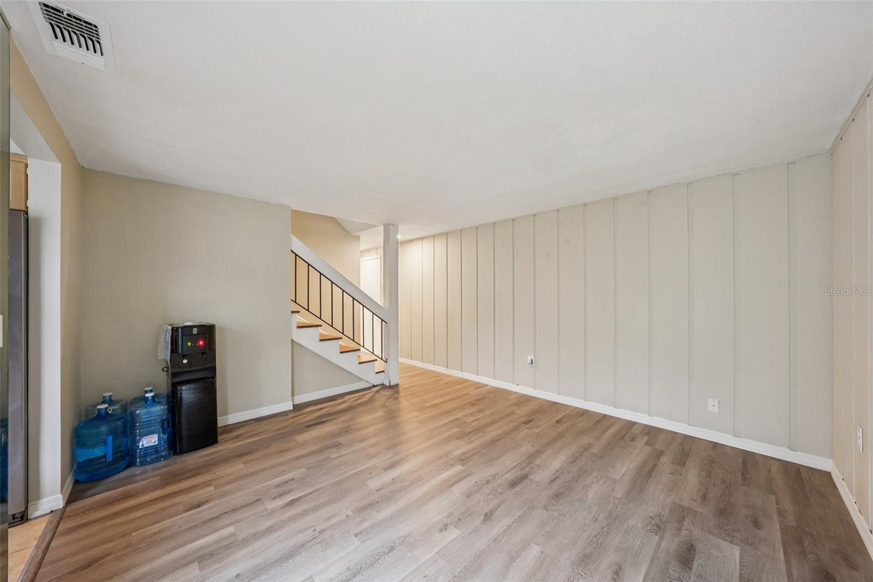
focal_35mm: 13
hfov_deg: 108.3
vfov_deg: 85.4
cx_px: 436
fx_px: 315
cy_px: 291
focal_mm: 13
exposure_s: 1/5
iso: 400
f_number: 8
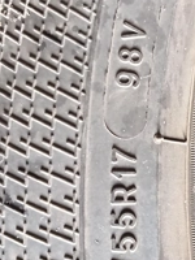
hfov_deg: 26.3
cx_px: 169
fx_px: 406
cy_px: 153
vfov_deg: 35.4
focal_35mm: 54
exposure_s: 1/16.7
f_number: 1.8
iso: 2508
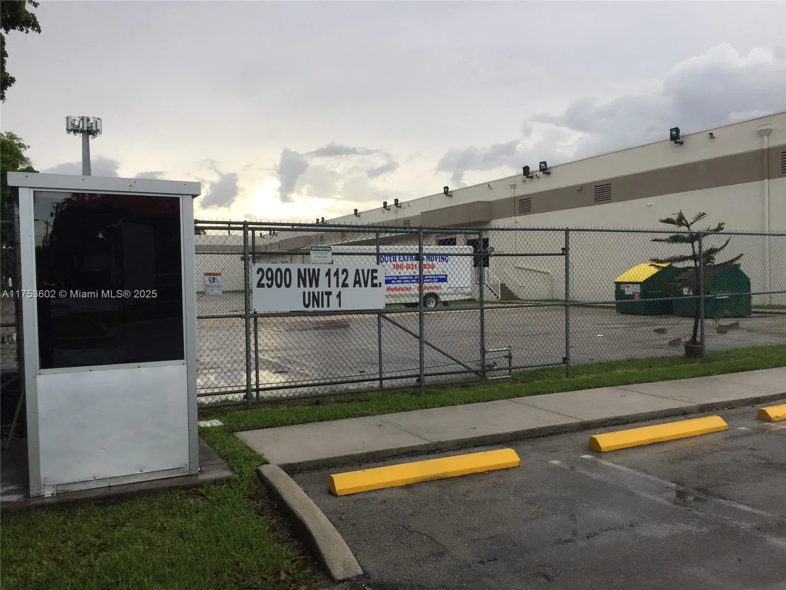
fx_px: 658
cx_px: 393
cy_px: 295
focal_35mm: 29
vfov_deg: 48.2
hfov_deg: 61.7
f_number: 2.2
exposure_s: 1/241
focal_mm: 4.15
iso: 32
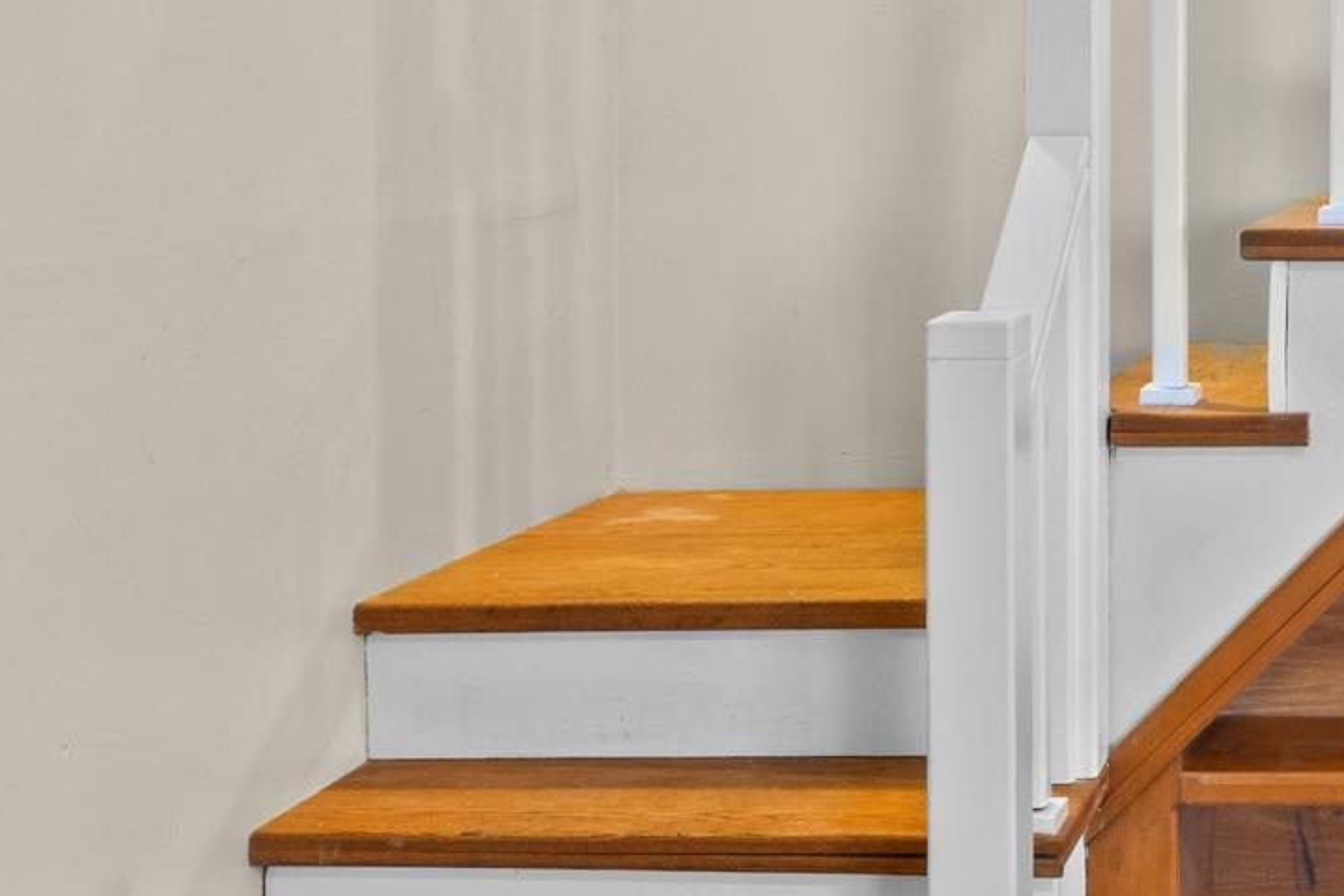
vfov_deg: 21.6
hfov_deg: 28.8
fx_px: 2313
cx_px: 1547
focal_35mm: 62
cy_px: 169
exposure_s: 4
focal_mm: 11.9
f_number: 9
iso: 200
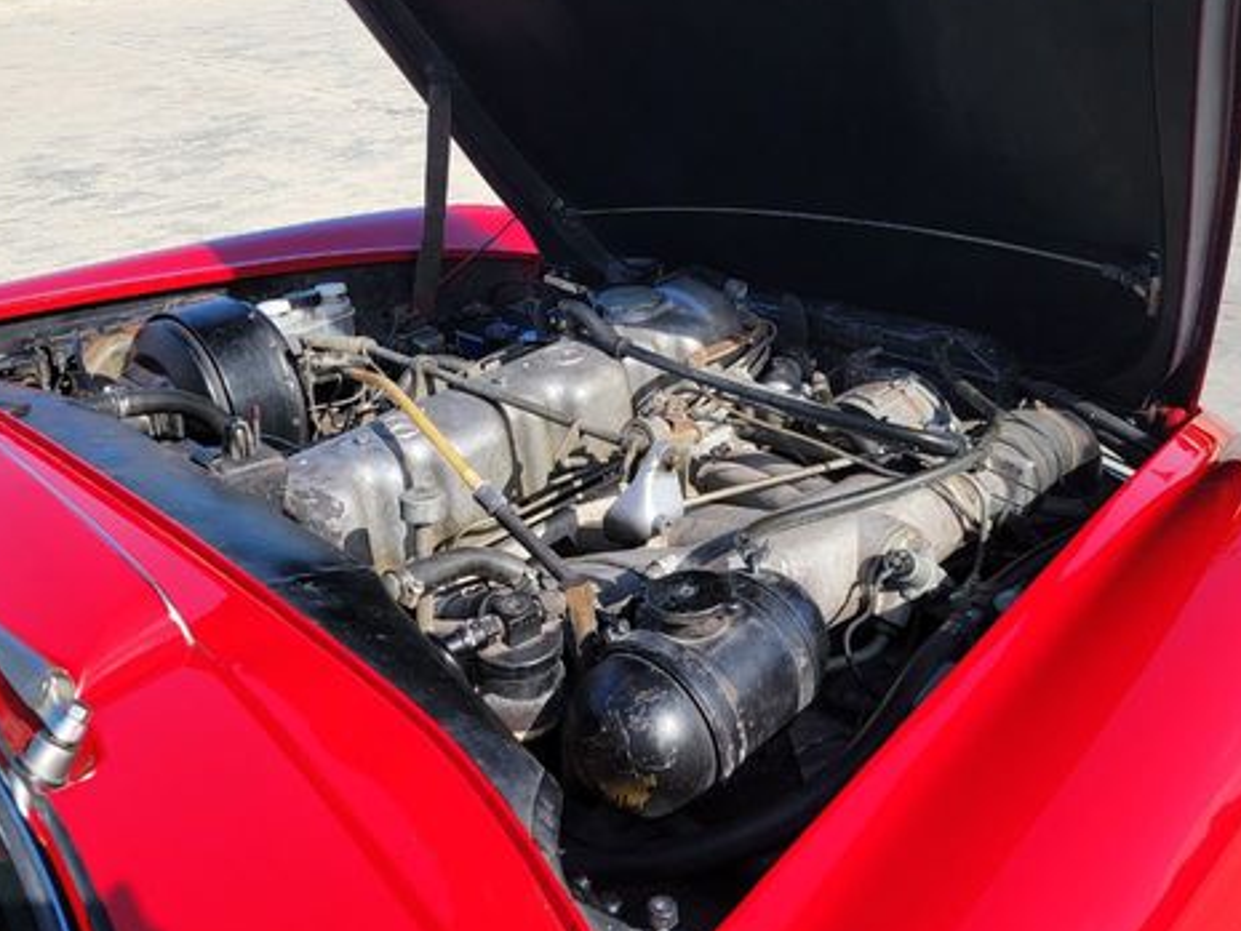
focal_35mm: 33
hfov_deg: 55.1
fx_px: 1183
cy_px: 389
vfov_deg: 42.8
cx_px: 523
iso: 16
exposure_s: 1/701
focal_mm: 6.7
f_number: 1.8
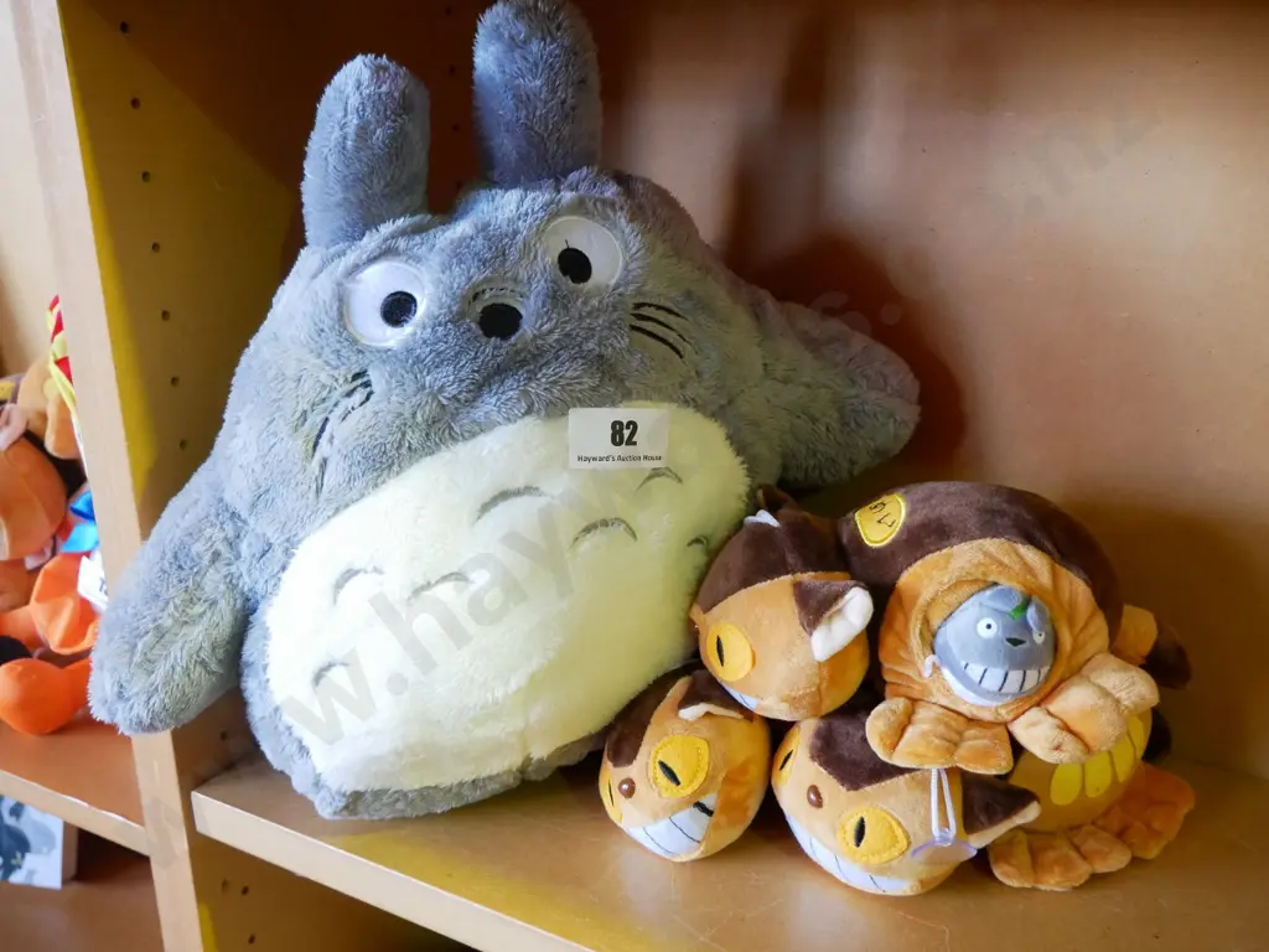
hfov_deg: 51.4
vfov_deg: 39.7
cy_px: 476
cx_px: 634
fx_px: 1320
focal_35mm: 36
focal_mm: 18
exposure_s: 1/60
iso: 2500
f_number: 3.9
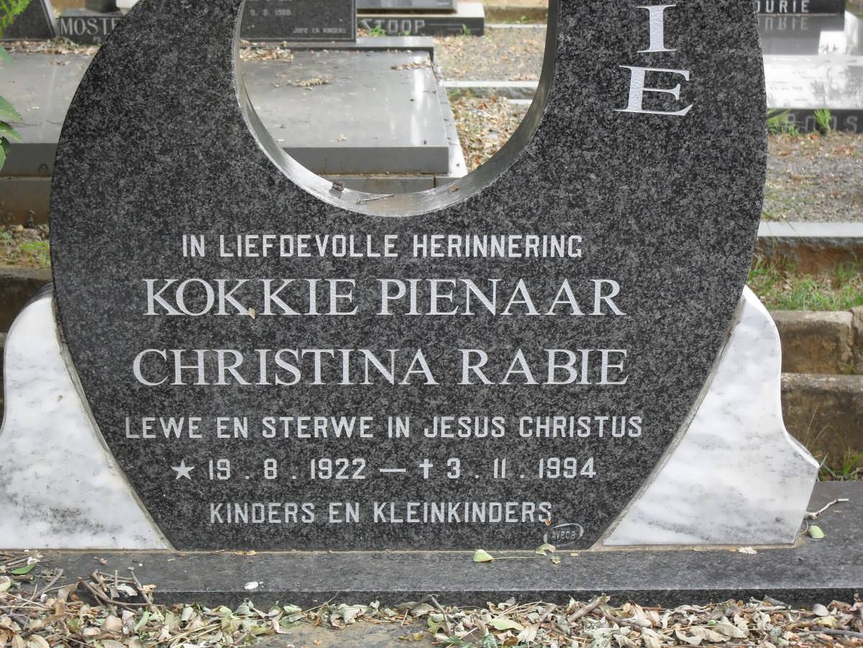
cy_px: 324
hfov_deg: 25.3
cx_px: 432
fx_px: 1920
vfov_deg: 19.1
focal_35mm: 77
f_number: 5
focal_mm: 13.6
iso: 100
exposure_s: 1/60
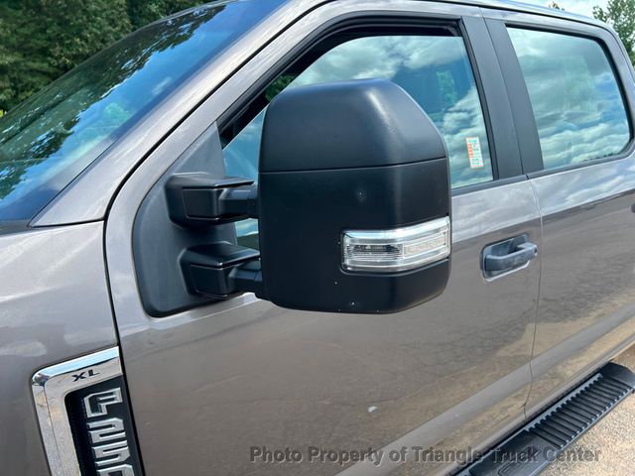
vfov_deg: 53.1
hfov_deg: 67.3
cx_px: 318
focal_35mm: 26
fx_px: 477
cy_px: 238
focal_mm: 5.7
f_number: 1.5
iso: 50
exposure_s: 1/1038
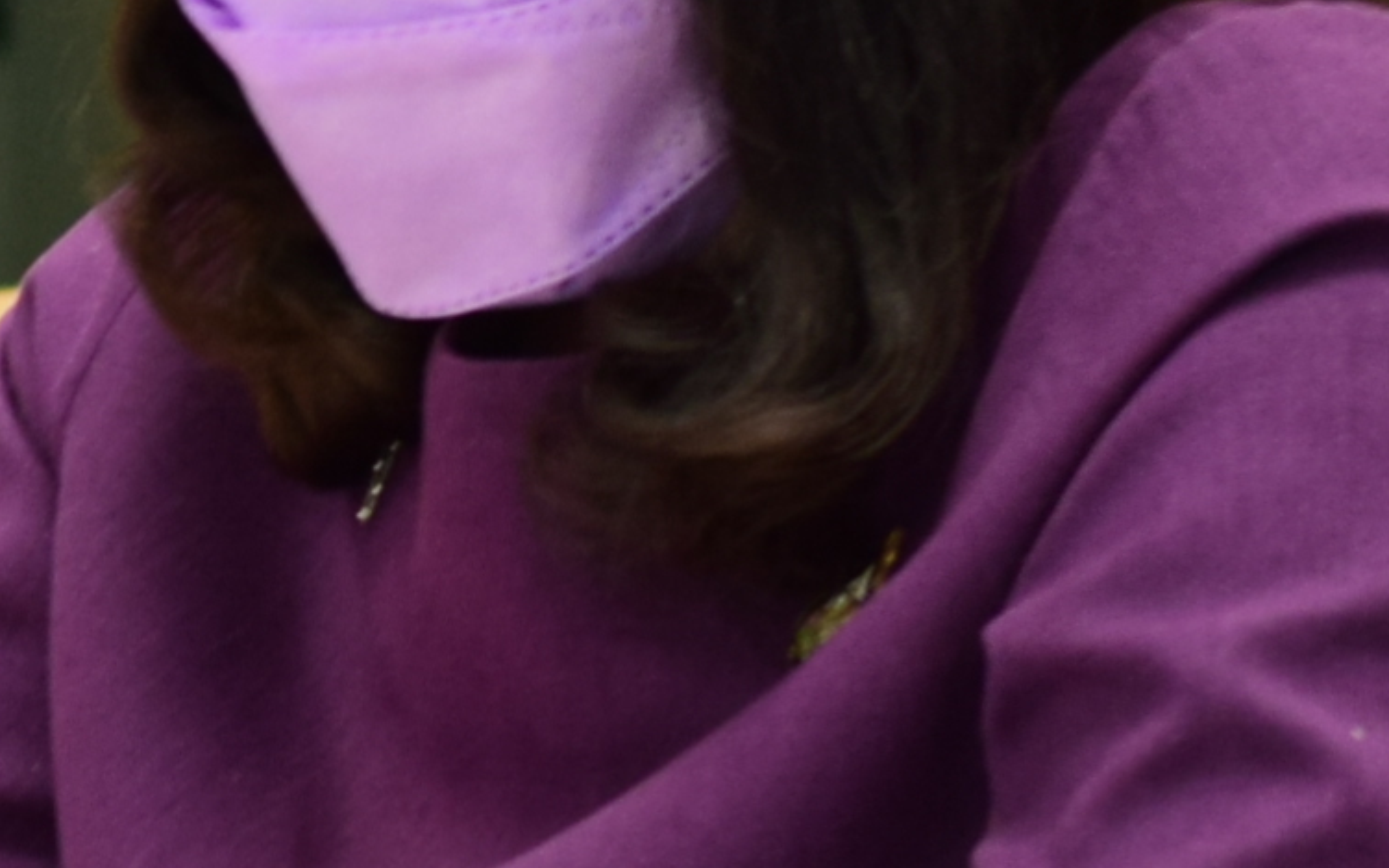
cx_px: -1555
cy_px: -350
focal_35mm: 458
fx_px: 17334
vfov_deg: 2.9
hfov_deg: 4.5
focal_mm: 50
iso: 400
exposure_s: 1/40
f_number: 3.5
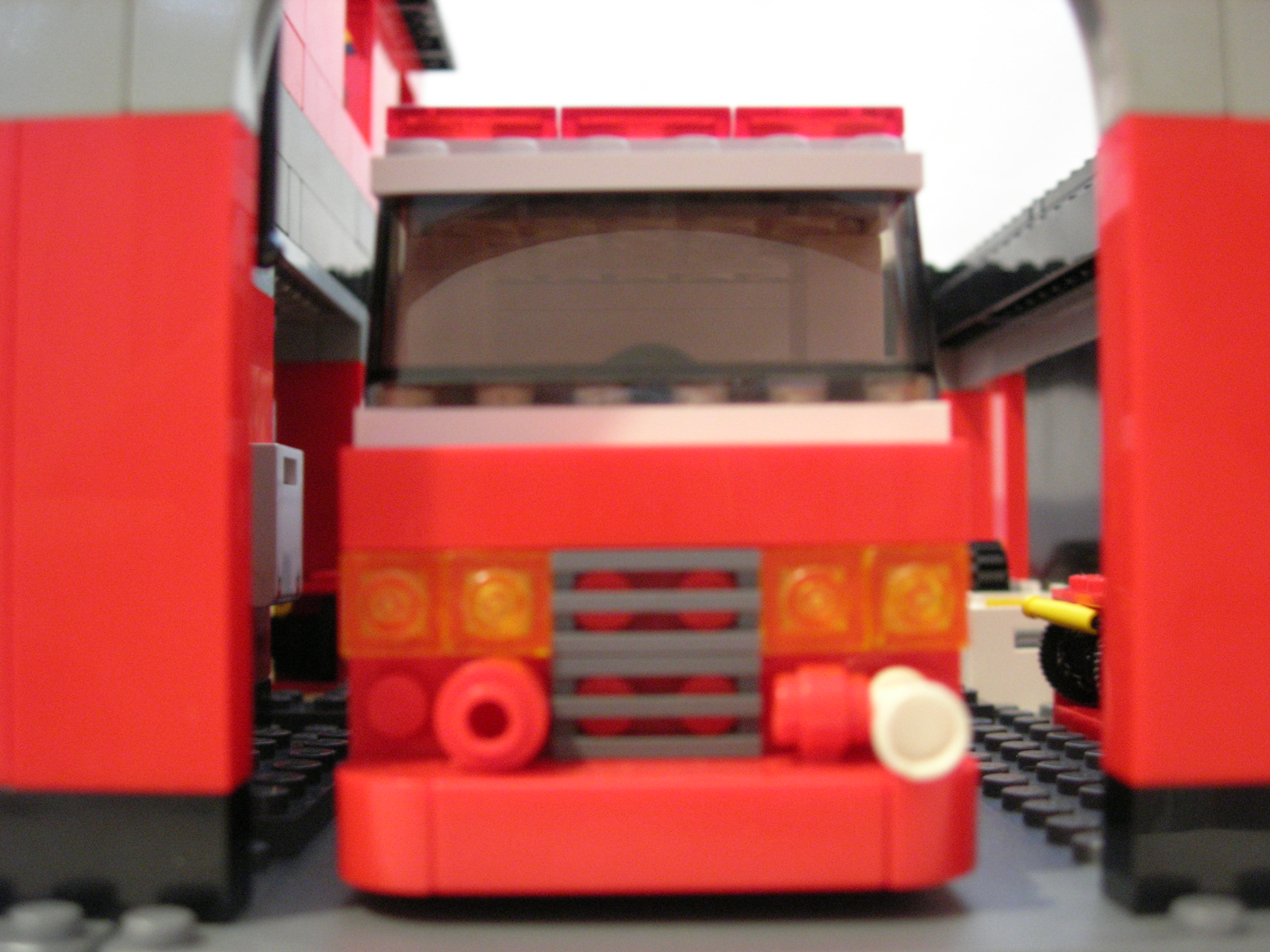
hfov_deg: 45.8
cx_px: 635
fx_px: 1504
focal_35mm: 41
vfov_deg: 35.1
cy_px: 476
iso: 197
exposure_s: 1/3.8
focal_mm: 8.5
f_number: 2.9
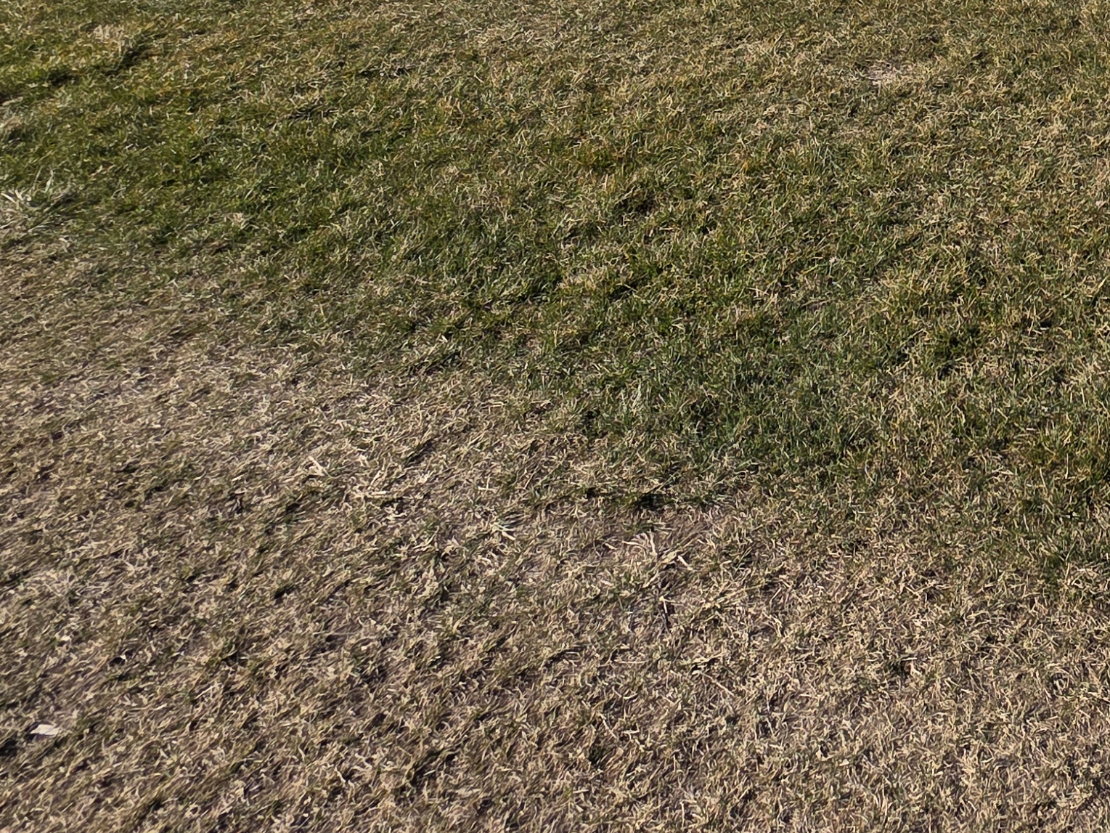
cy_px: -71
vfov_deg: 35.9
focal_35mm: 34
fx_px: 1090
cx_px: 1251
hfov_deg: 41.6
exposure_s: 1/2456
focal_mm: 2.2
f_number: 1.9
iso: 40
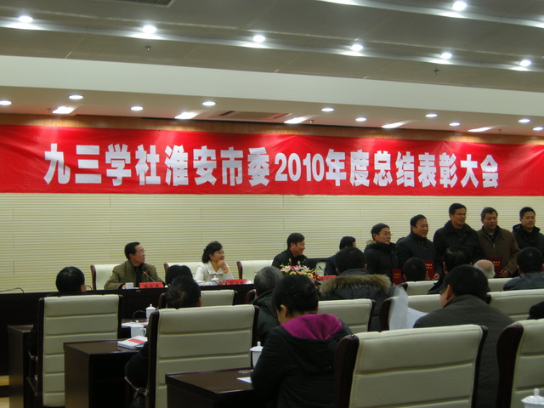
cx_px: 272
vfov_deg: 24.4
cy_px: 204
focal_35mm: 60
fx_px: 943
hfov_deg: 32.2
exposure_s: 1/7.9
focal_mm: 12.9
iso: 73
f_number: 3.5
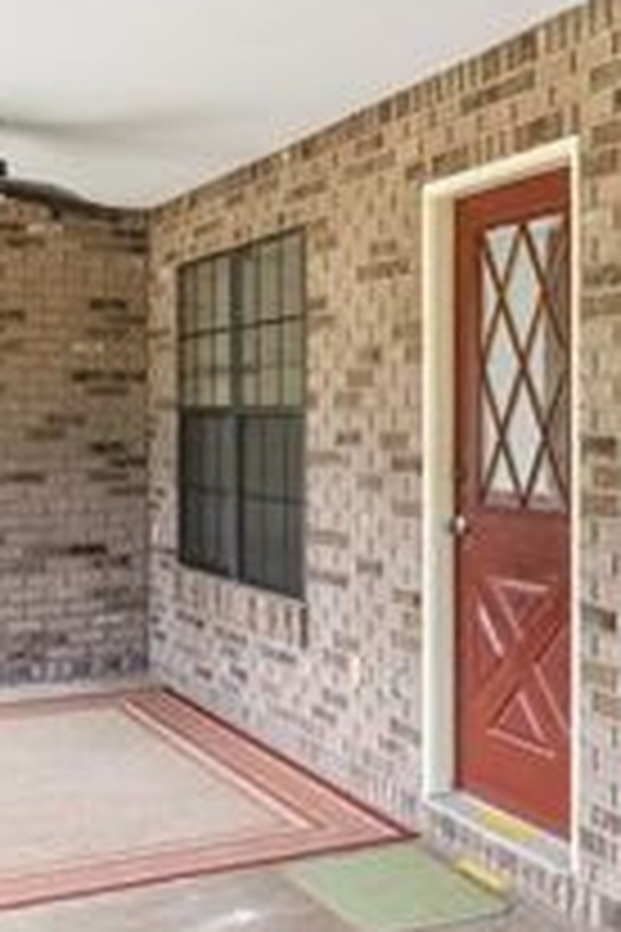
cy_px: 416
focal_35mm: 51
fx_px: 1320
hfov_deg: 26.1
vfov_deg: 38.8
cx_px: 488
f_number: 11
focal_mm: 10
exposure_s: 1/8
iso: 1600
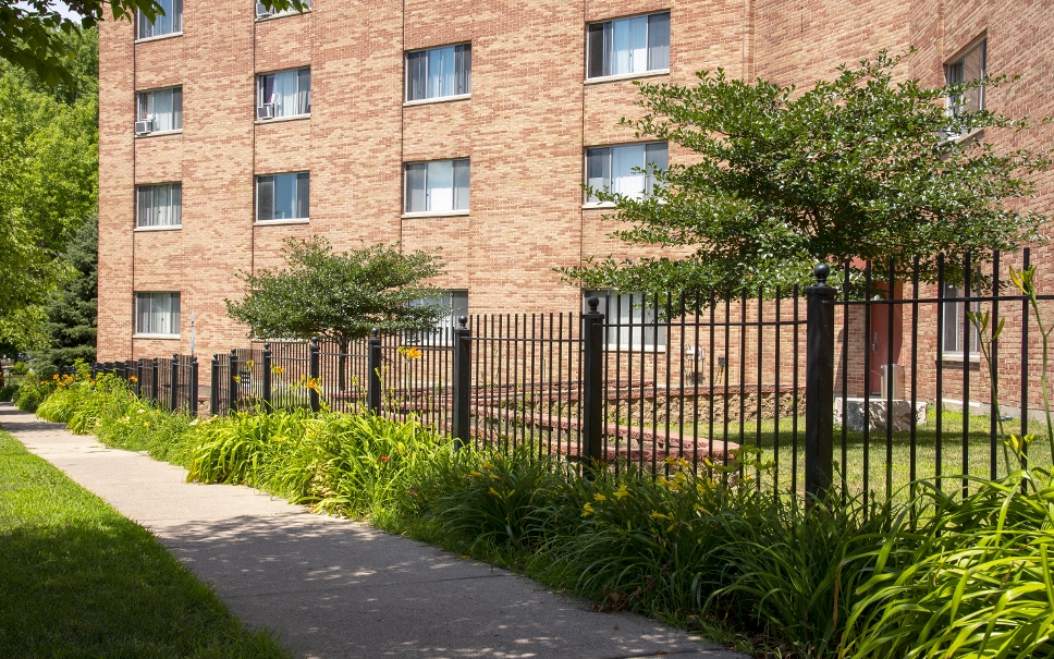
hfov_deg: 48.2
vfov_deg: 31.2
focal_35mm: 41
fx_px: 1178
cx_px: 523
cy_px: 313
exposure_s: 1/400
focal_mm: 38
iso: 200
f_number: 10
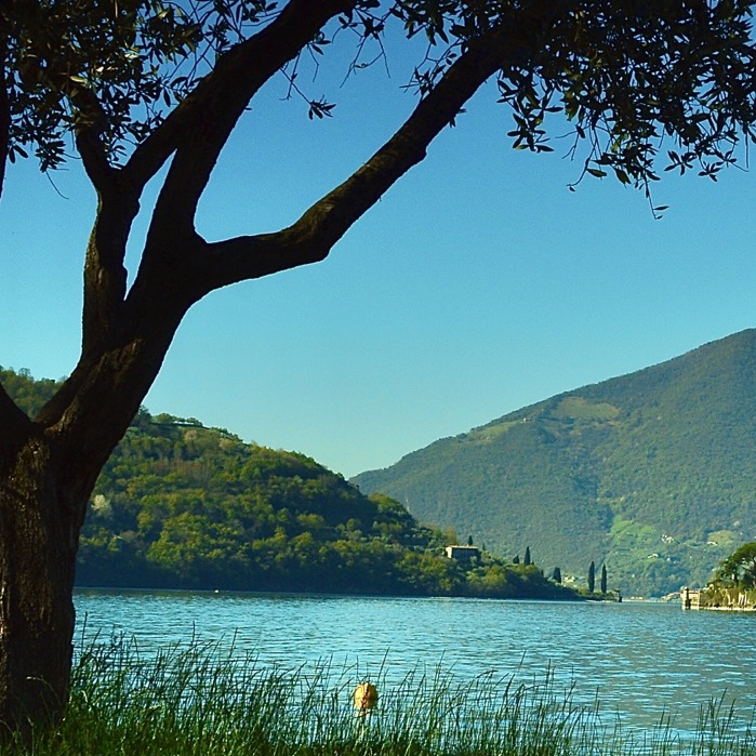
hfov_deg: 16.4
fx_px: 2496
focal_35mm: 101
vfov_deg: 17.2
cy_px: 422
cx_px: 955
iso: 220
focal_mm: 24
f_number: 18
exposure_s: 1/40
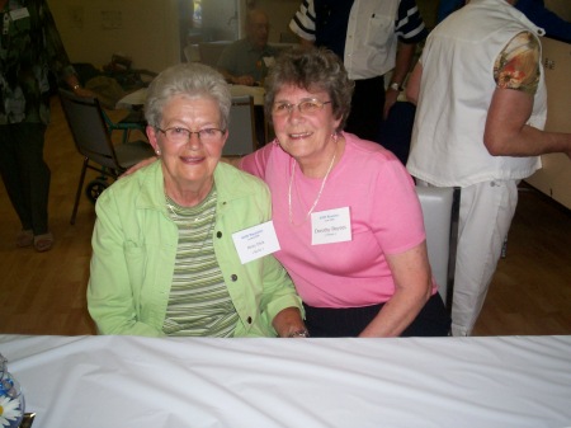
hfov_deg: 51.4
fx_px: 594
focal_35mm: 36
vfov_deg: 39.6
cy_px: 214
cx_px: 286
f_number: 4.5
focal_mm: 5.9
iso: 140
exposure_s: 1/64
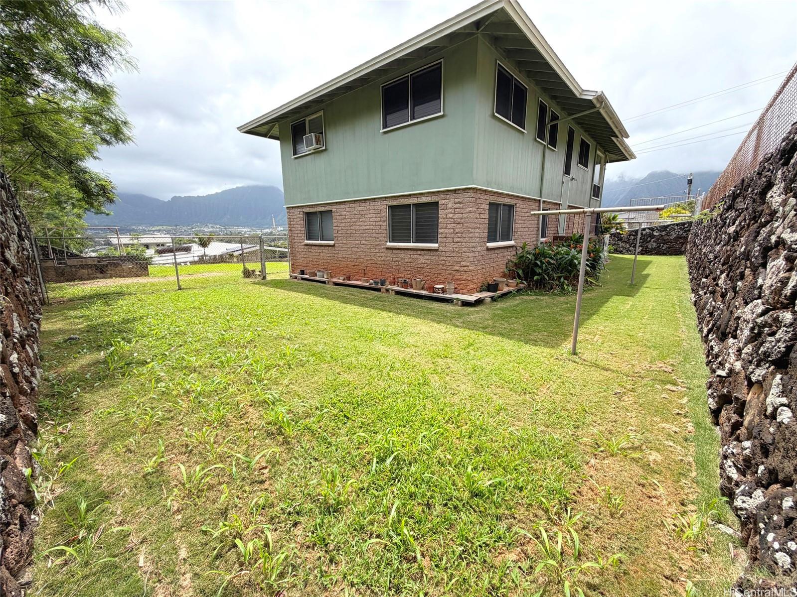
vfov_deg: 85.7
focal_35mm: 14
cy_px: 298
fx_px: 322
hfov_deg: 102.1
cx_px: 398
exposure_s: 1/770
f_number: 2.2
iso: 25
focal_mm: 2.22
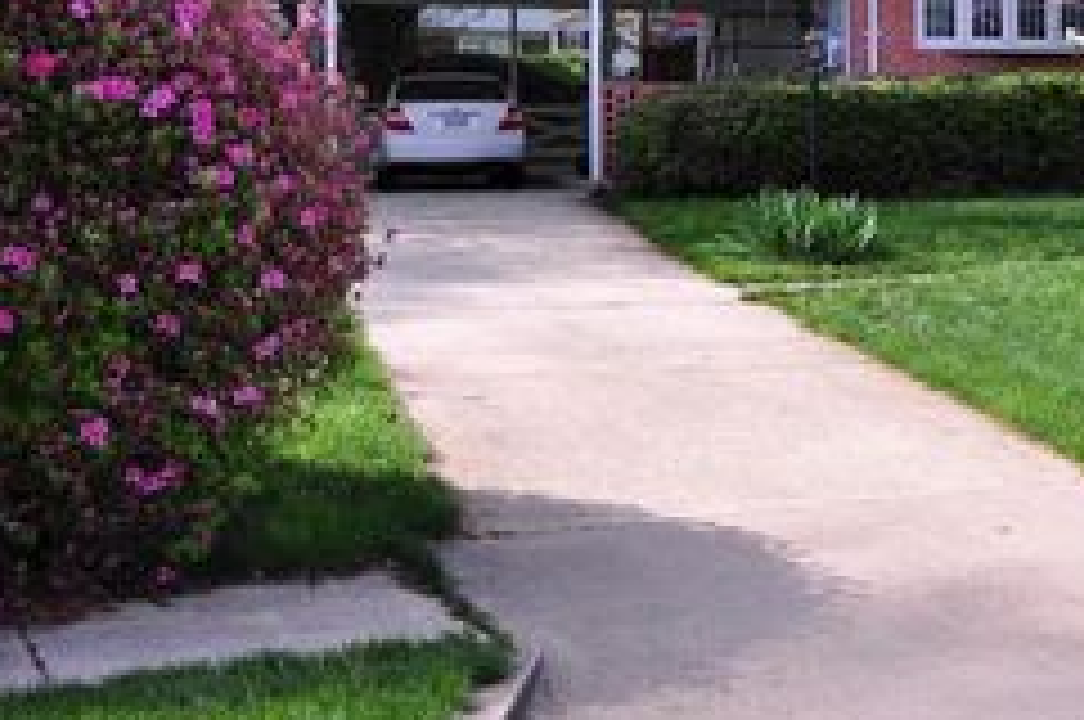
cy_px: 126
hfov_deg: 32.4
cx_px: 1120
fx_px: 1684
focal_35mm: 56
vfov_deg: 23.7
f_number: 5.6
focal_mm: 18
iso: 200
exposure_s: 1/400
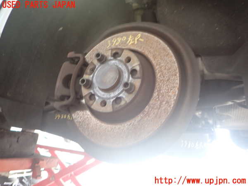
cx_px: 124
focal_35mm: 25
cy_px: 93
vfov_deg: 54.9
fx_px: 179
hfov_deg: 69.4
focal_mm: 4.5
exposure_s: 1/30
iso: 200
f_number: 2
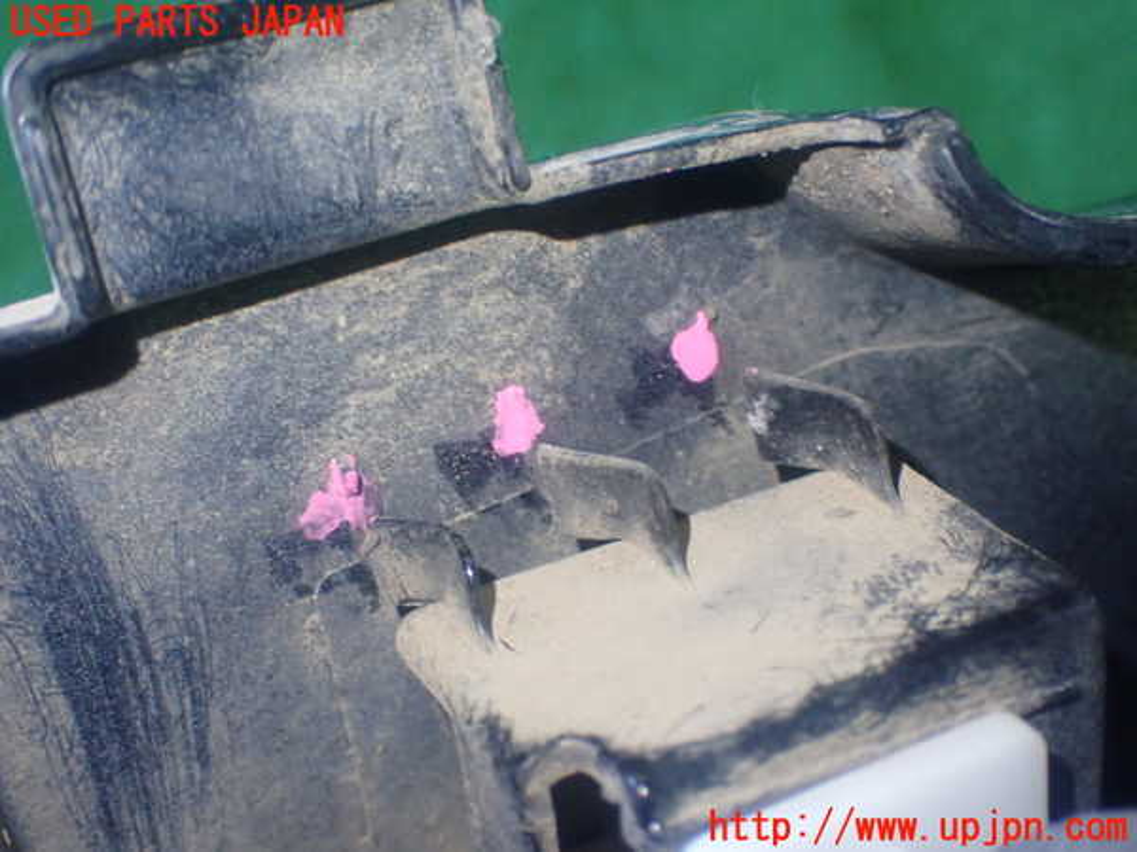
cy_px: 426
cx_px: 568
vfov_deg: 27.0
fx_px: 1774
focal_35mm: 54
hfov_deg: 35.5
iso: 800
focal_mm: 9.65
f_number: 3.3
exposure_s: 1/50
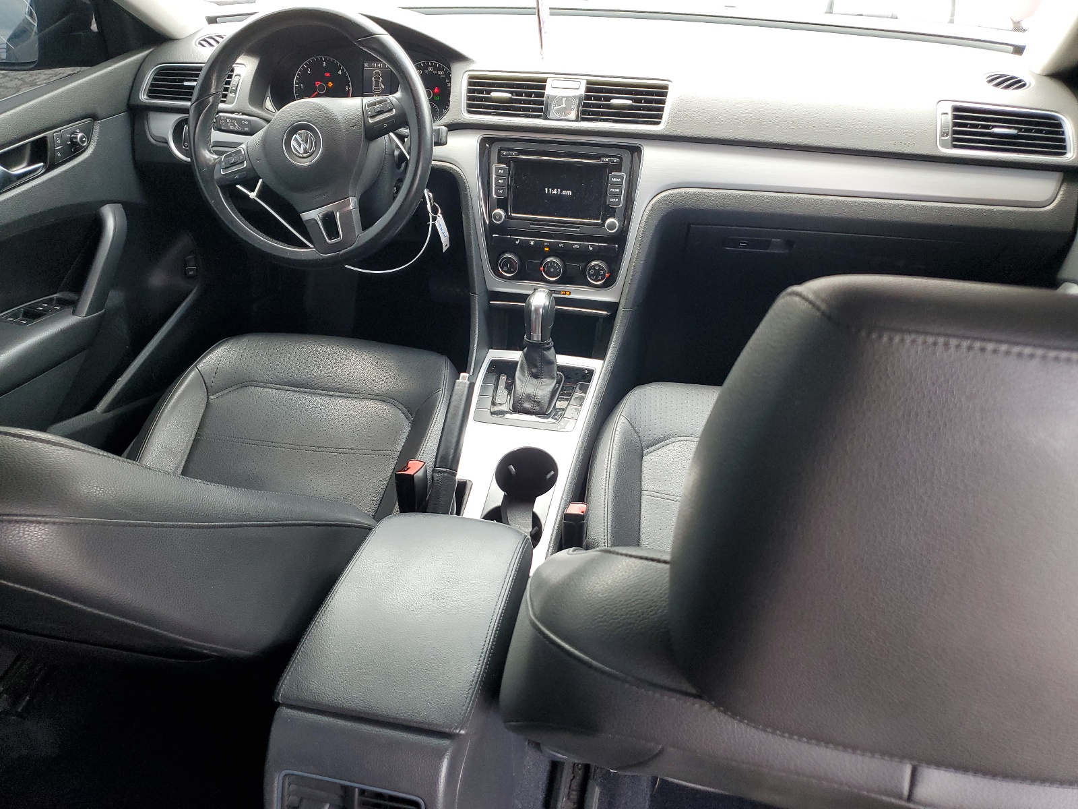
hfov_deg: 67.3
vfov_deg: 53.1
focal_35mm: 26
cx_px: 539
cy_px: 404
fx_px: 810
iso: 93
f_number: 1.5
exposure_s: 1/120
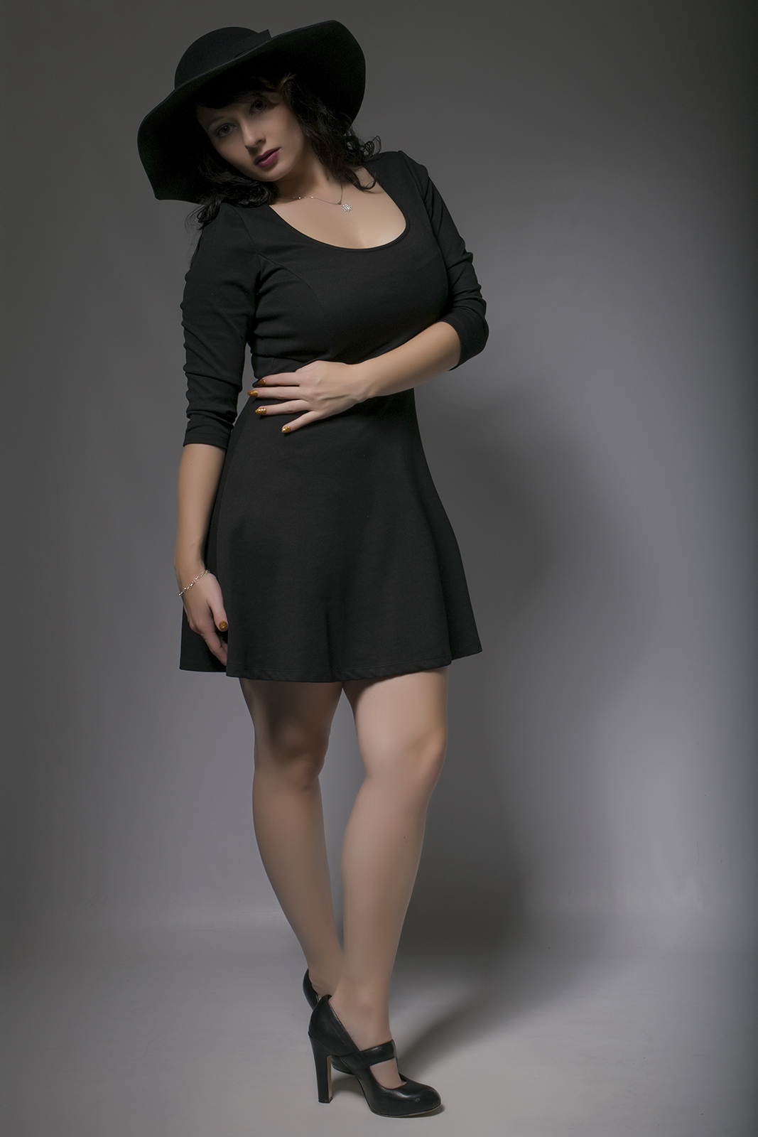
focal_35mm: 57
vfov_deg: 35.1
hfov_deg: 23.8
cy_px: 568
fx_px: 1800
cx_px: 379
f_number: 13
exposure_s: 1/200
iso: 100
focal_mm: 38
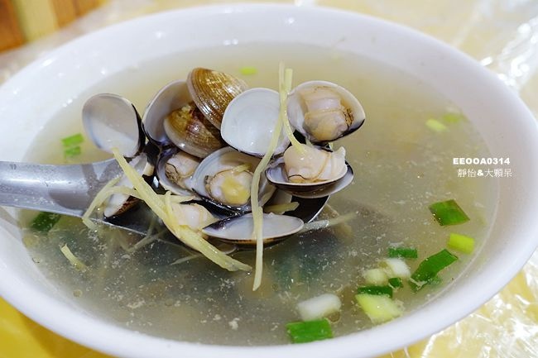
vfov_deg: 36.9
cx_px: 269
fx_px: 538
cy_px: 179
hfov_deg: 53.1
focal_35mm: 36
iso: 500
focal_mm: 13.34
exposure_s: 1/40
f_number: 2.8
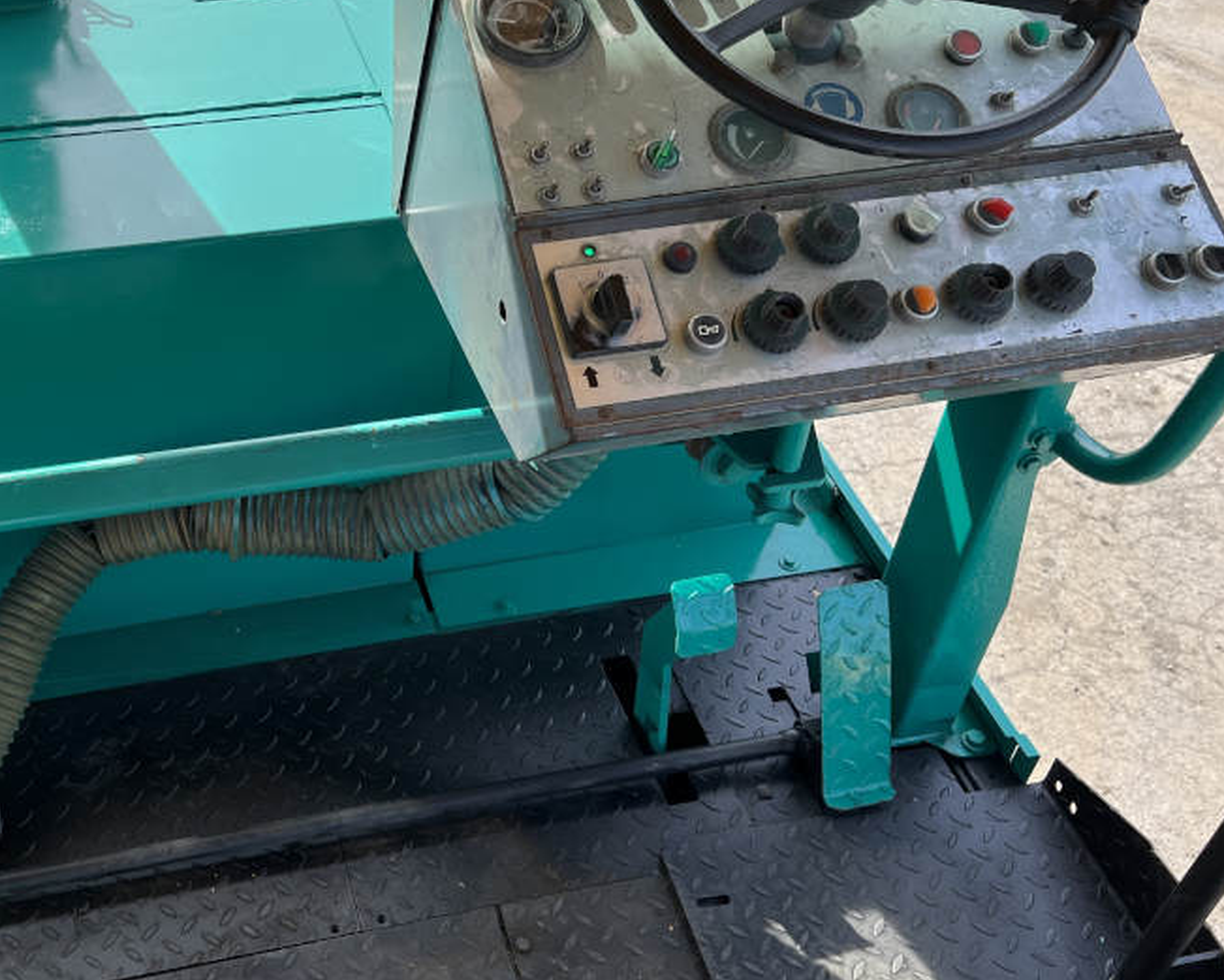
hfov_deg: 45.5
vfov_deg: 38.2
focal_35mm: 39
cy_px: 425
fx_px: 1413
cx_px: 335
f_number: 1.5
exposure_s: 1/1361
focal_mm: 5.7
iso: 50
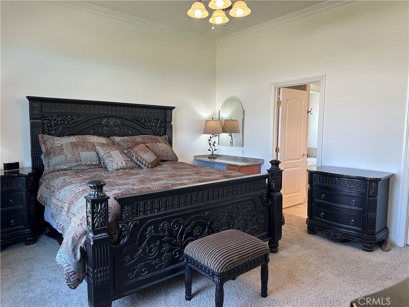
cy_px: 154
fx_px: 284
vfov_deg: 56.8
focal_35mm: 24
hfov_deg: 71.6
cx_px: 204
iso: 100
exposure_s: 1/120
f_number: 1.78
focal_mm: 6.86
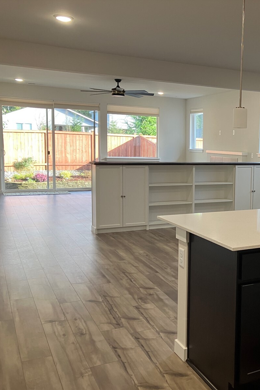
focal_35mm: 39
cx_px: 242
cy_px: 195
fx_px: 423
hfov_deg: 32.2
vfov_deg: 49.6
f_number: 1.8
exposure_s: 1/60
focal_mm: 3.99
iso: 64
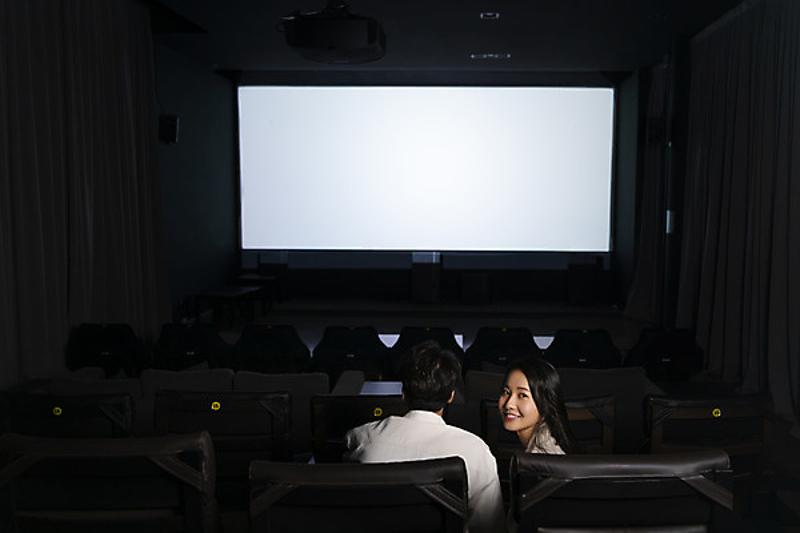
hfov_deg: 58.7
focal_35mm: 32
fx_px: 711
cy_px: 266
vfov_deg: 41.1
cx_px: 400
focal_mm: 32
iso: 1600
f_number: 2.8
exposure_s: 1/50
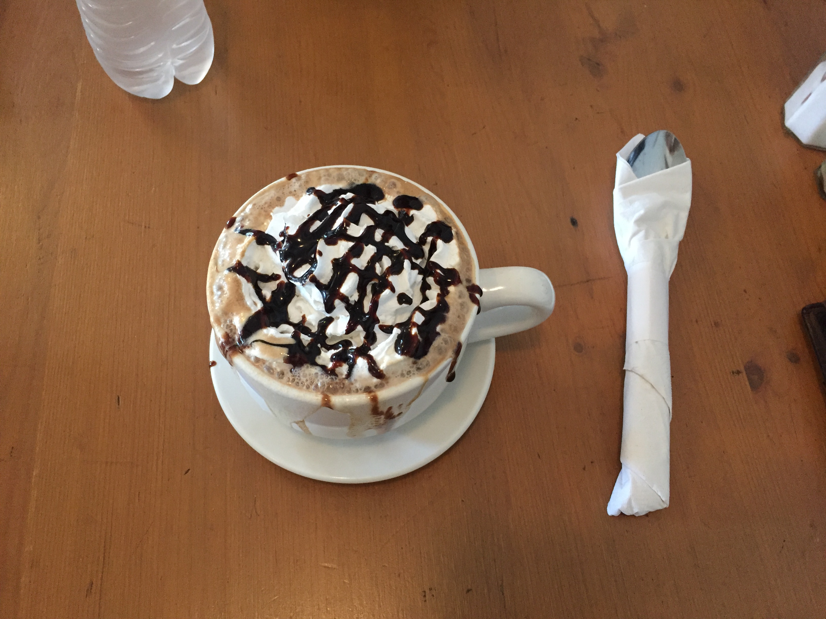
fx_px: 692
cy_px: 310
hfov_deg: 61.7
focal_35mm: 29
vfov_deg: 48.2
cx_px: 413
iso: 250
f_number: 2.2
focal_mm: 4.15
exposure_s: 1/24
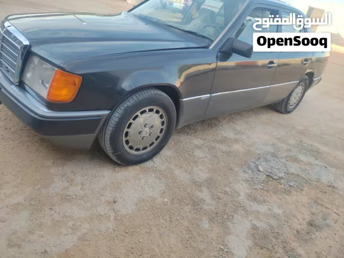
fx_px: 239
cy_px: 129
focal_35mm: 24
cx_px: 172
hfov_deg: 71.6
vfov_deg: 56.8
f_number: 1.88
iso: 50
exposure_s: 1/392
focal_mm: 5.59
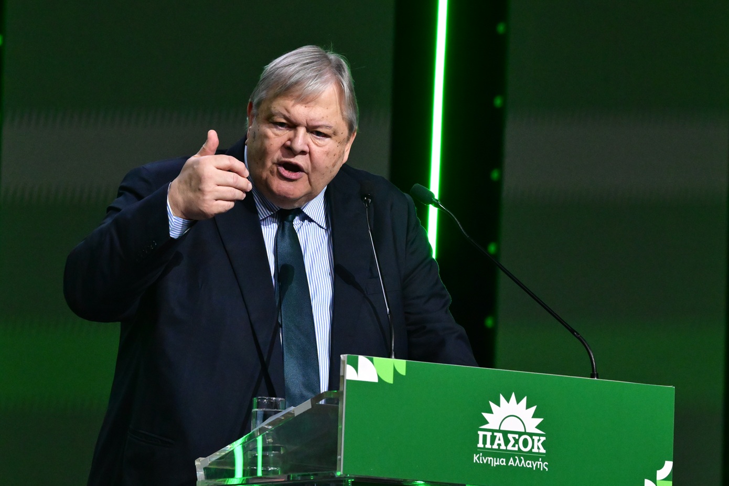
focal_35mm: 255
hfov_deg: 8.1
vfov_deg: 5.4
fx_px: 5162
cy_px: 243
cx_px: 364
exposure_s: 1/400
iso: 8000
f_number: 6.3
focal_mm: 170
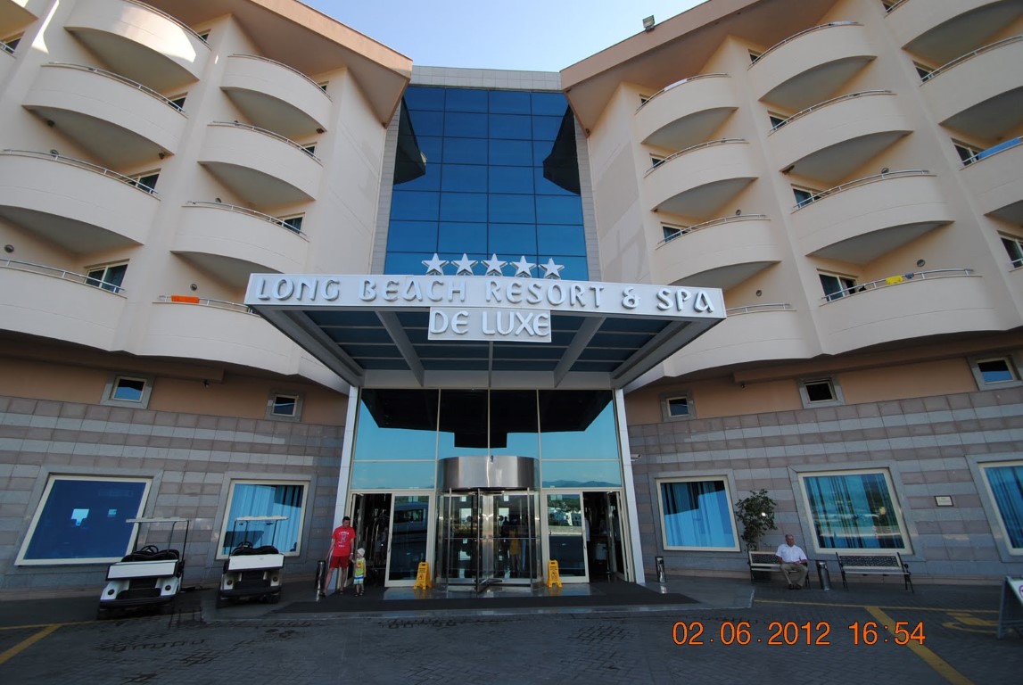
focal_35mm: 15
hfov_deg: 100.3
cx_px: 512
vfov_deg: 77.5
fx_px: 427
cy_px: 342
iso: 100
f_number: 5
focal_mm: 10
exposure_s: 1/200
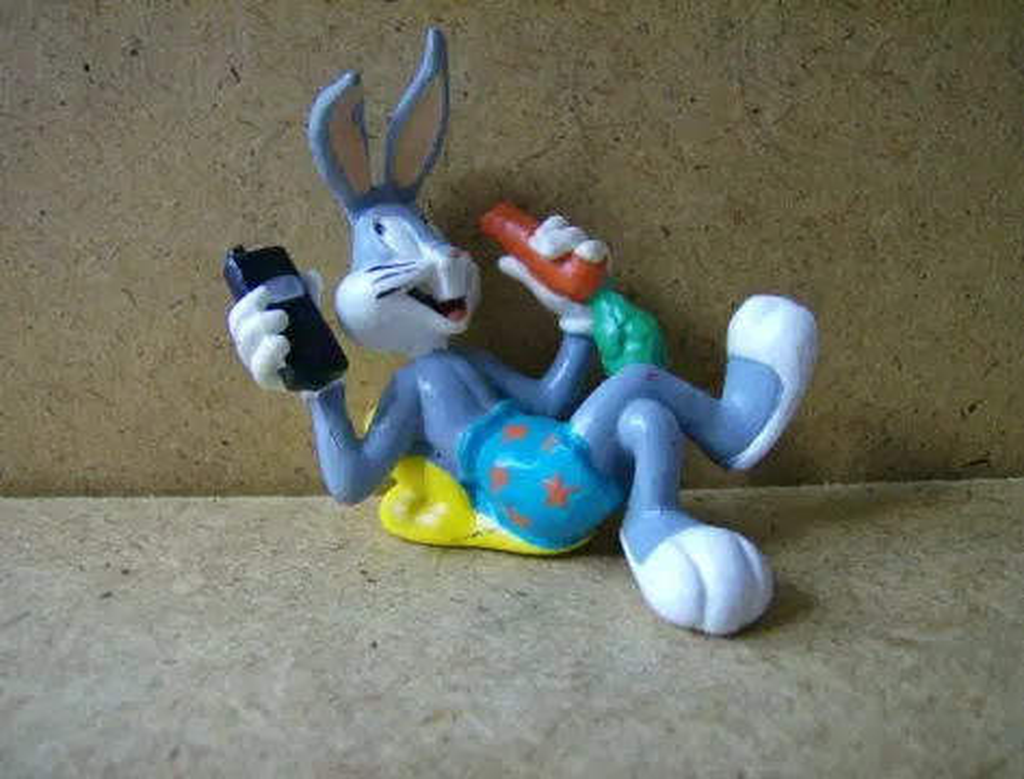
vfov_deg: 40.0
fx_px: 1071
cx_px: 512
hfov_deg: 51.1
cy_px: 390
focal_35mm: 36
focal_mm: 6
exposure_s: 1/64
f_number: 2.8
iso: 168
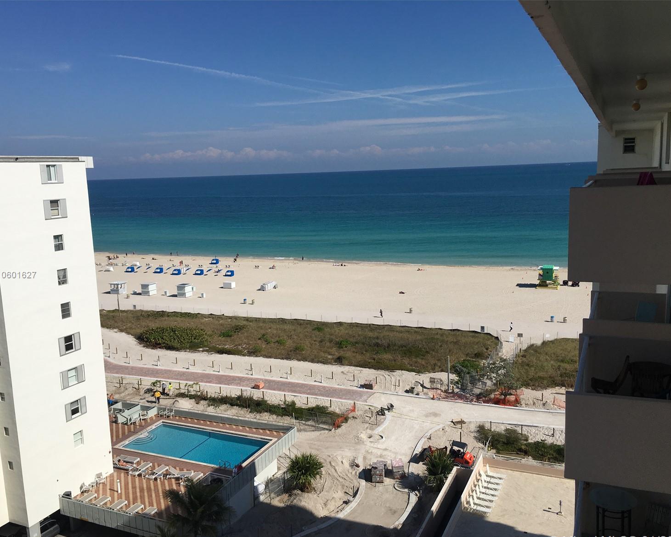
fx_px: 616
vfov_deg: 47.1
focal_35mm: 31
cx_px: 331
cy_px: 275
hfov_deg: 57.2
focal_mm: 4.15
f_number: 2.2
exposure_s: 1/4525
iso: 25
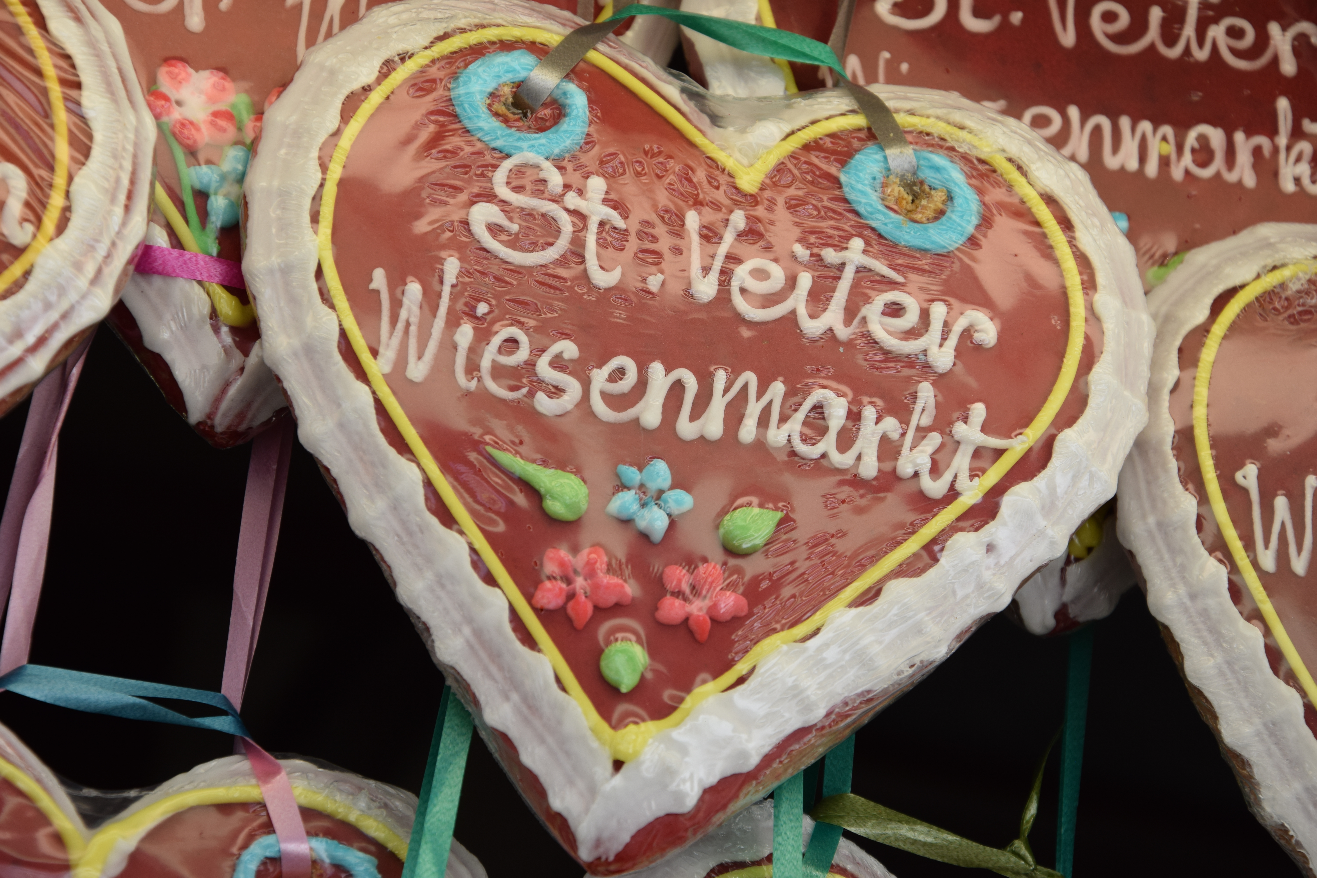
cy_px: 439
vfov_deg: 9.3
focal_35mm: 147
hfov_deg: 14.0
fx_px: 5377
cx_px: 658
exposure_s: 1/320
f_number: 9
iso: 200
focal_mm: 98
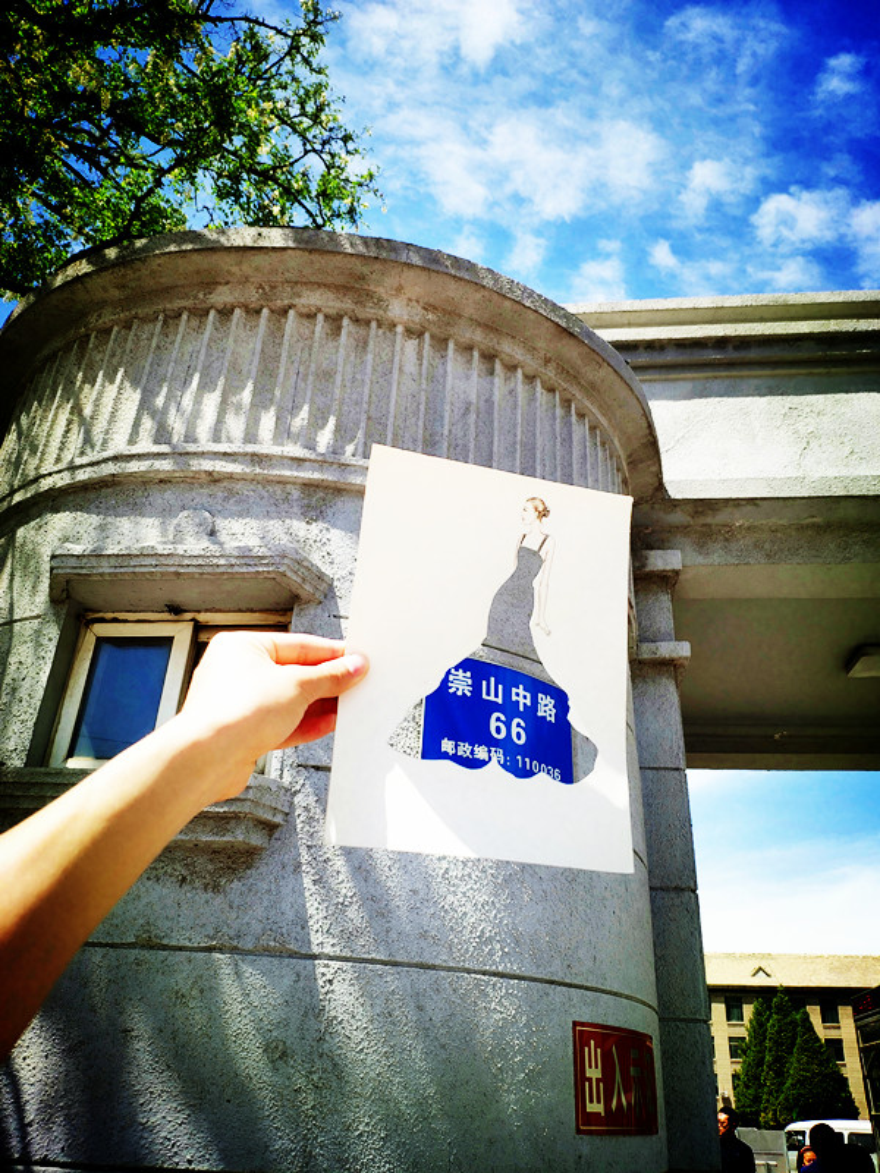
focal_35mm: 21
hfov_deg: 63.4
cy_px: 586
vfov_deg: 79.0
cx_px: 440
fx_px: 712
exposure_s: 1/2106
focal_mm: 4.22
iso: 100
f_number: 1.8
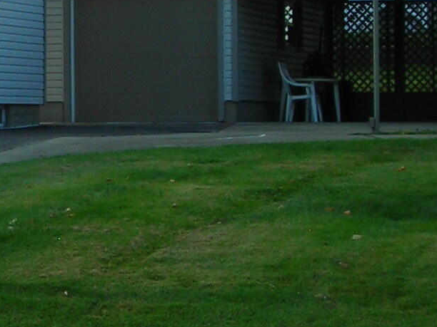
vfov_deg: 9.2
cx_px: -36
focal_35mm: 161
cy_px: 21
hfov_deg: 12.1
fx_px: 2032
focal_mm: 6.3
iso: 50
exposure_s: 1/252
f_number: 3.2
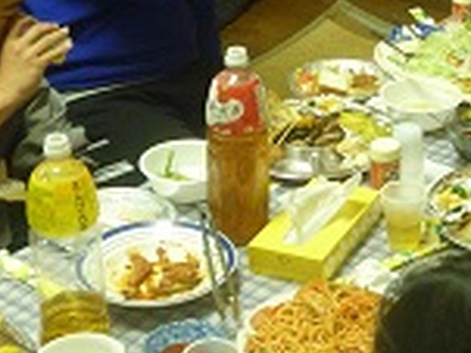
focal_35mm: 93
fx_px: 1264
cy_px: 81
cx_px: 415
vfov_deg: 15.8
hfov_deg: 20.7
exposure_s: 1/8
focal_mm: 6.3
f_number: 3.5
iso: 400
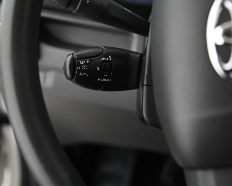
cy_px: 93
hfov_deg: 31.9
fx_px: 405
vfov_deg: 25.8
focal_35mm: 59
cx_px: 123
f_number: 4
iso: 2000
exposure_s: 1/10
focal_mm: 52
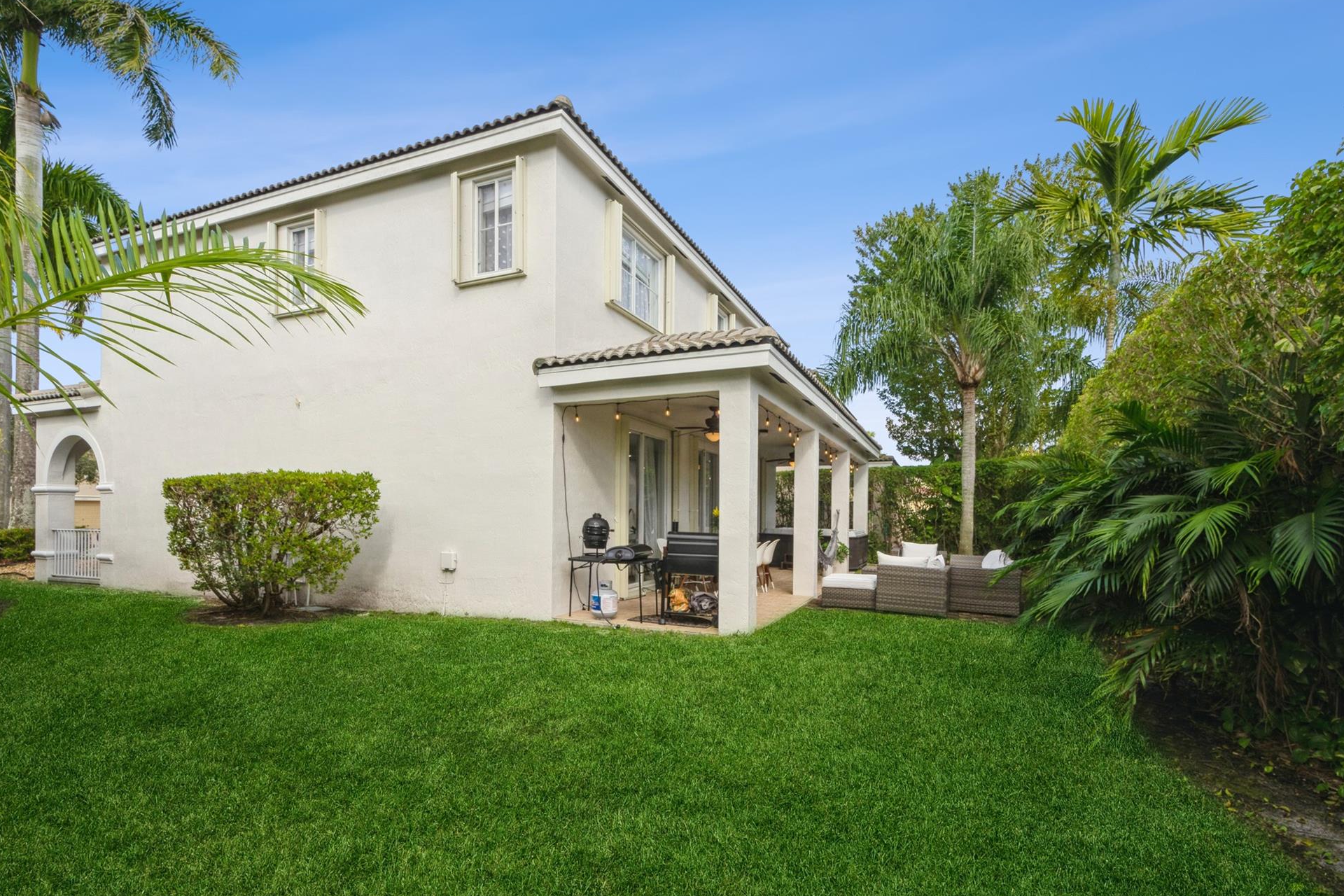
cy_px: 457
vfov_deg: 73.7
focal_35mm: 16
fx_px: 597
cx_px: 657
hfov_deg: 96.7
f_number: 10
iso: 250
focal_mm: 10
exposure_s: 1/250
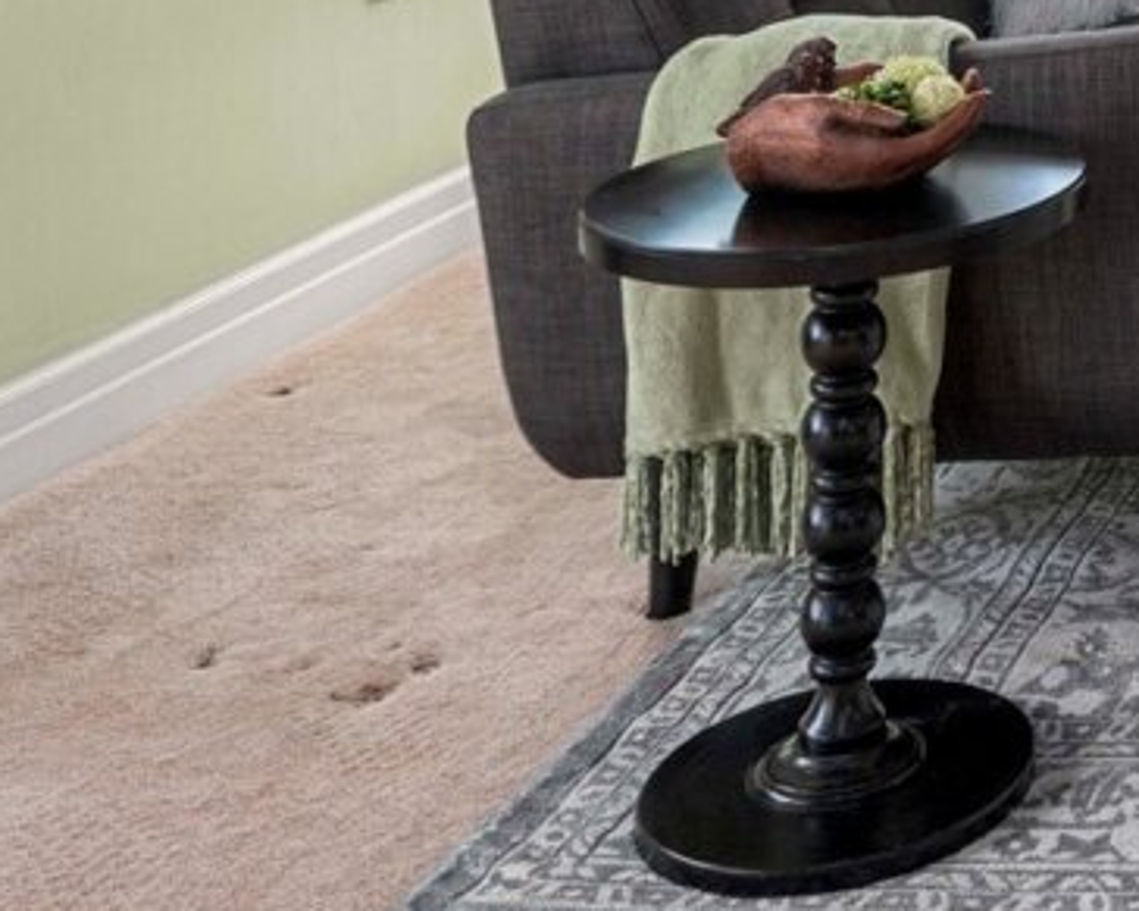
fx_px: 2191
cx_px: 1774
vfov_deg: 20.2
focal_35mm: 65
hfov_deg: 22.8
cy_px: -452
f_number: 6.3
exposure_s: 1/30
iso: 500
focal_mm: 18
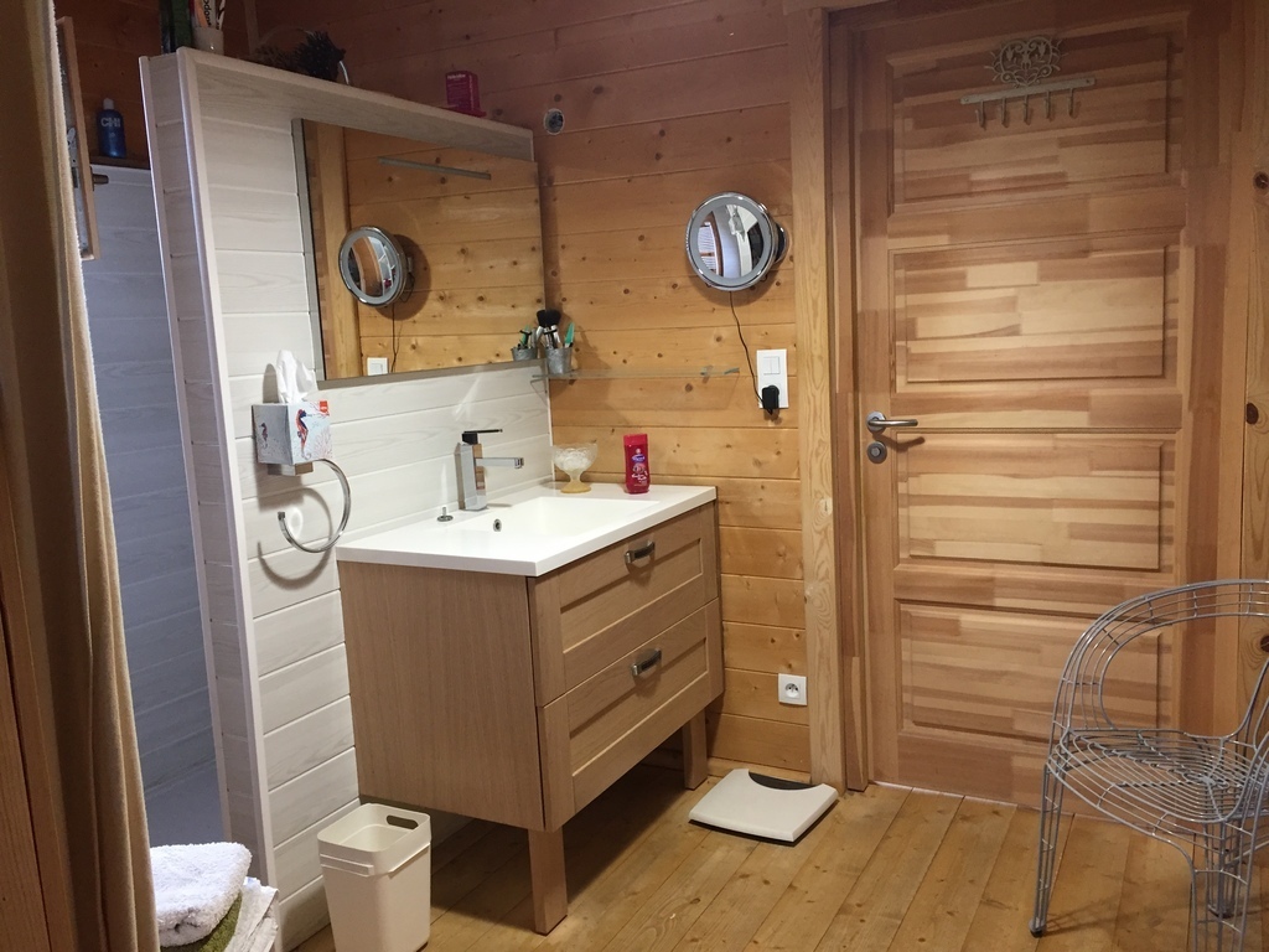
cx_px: 634
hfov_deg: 61.7
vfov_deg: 48.2
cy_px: 476
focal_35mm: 29
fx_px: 1063
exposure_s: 1/33
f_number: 2.2
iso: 160
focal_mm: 4.15
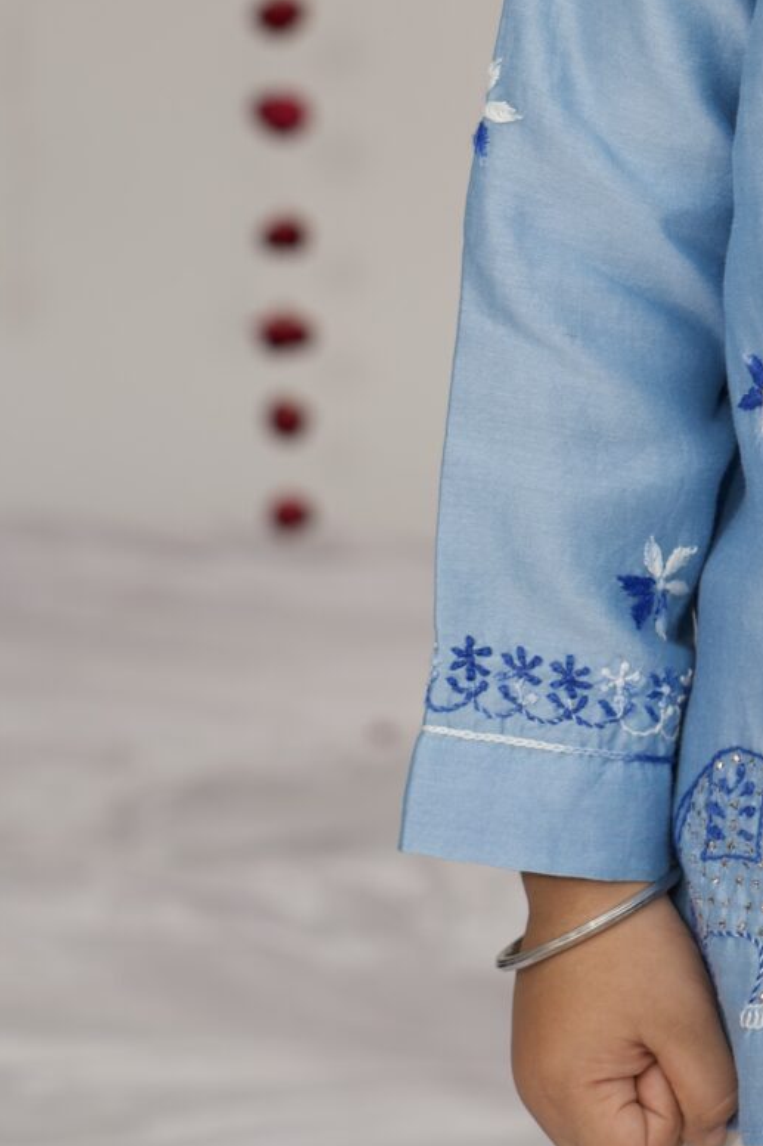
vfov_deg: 12.3
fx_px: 5248
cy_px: -78
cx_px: 1112
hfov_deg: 8.2
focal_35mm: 165
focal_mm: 50
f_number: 3.2
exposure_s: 1/250
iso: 80
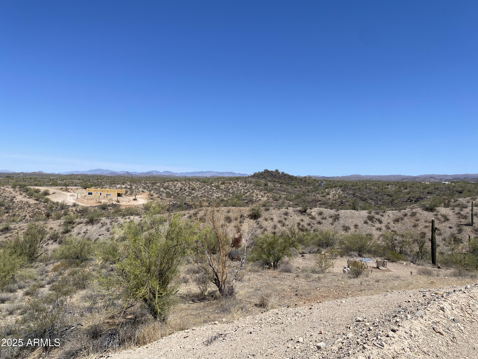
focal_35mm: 26
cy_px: 180
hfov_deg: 67.3
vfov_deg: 53.1
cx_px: 239
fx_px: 359
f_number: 1.8
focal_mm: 4.25
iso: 32
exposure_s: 1/4274
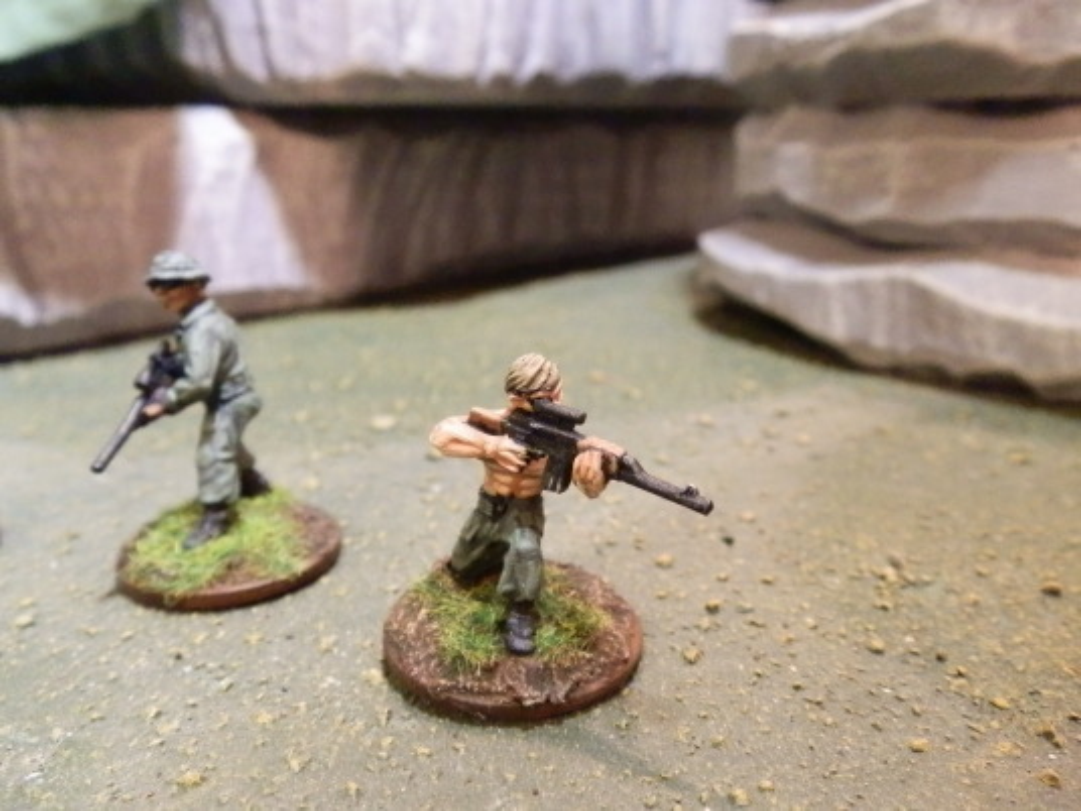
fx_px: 874
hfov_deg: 63.4
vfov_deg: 49.7
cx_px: 540
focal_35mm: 28
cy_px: 406
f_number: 3.1
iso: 800
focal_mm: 5
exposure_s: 1/40
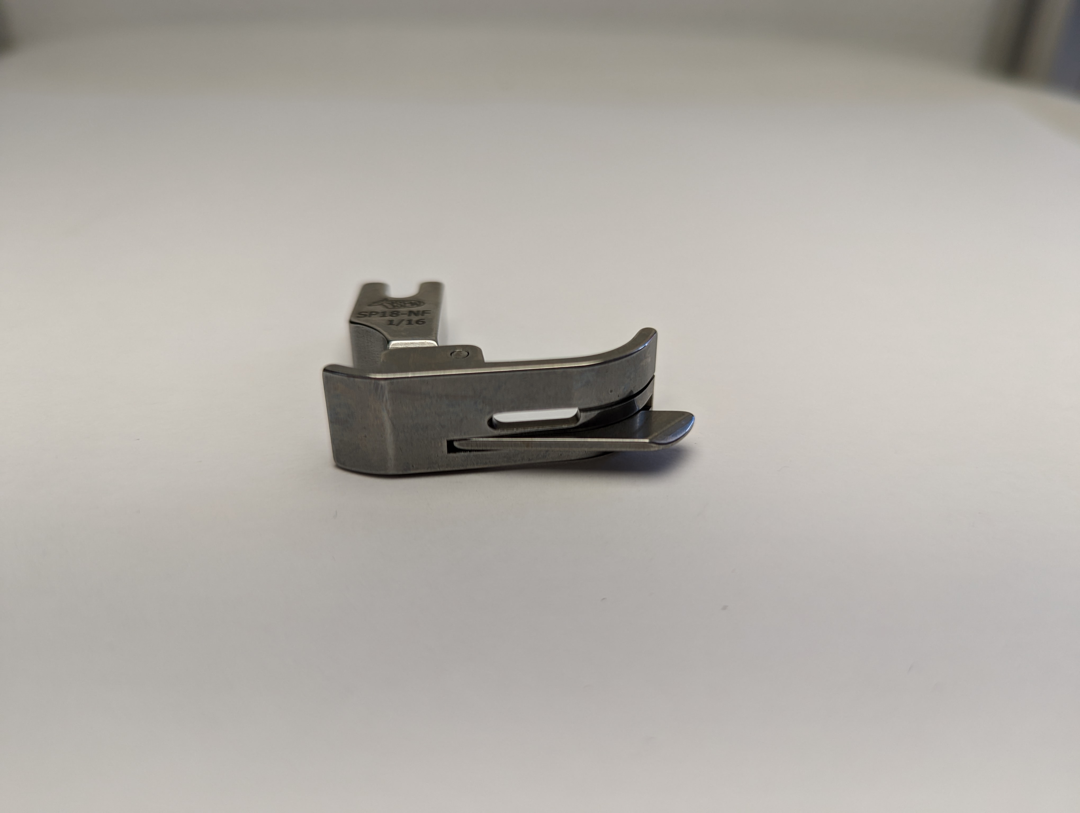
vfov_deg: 56.9
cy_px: 406
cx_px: 540
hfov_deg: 71.5
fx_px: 750
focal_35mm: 24
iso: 45
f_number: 1.85
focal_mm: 6.81
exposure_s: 1/299
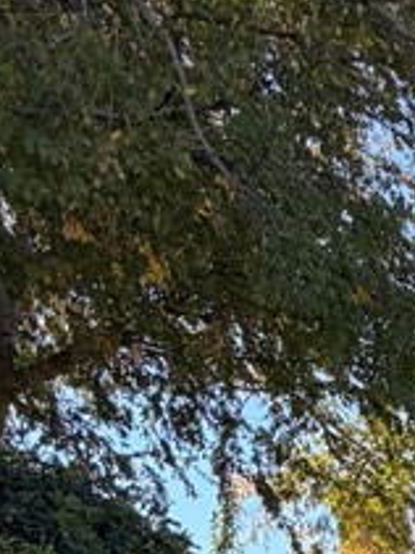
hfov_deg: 14.6
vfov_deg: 23.3
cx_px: 980
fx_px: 1088
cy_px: 819
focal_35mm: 68
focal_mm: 2.22
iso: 40
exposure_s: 1/651
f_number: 2.2
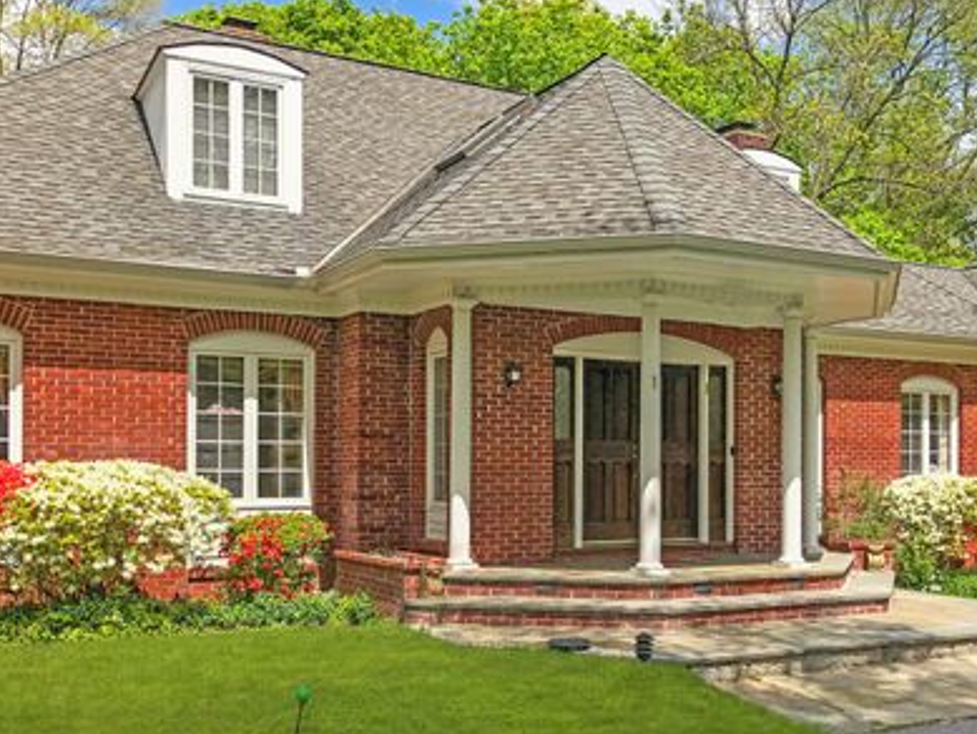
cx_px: 588
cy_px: 426
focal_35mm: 36
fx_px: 1016
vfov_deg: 39.6
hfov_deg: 51.0
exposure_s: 1/3000
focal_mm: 3.99
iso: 20
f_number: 1.8
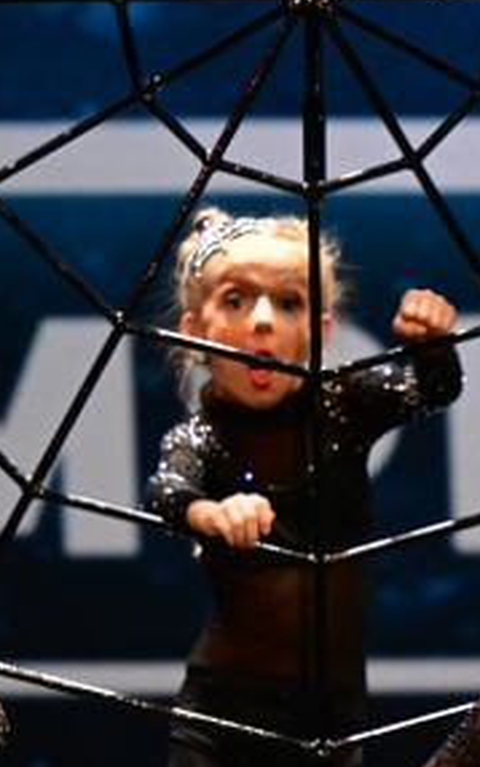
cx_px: 276
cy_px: 492
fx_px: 9535
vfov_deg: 4.6
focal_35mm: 456
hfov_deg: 2.9
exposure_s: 1/640
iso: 5000
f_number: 2.8
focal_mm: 125
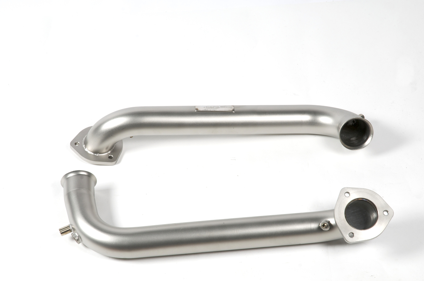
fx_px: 1146
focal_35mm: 98
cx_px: 212
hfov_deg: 21.0
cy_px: 140
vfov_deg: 14.0
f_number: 16
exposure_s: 1/125
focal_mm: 65
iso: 200
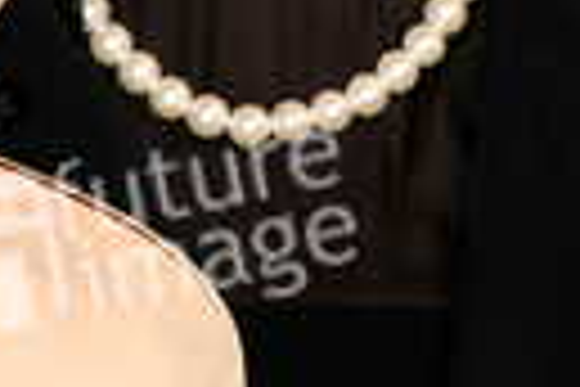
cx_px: 259
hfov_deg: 5.5
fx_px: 6009
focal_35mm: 373
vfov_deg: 3.6
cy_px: -436
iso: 320
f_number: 4.5
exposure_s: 1/160
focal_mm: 80
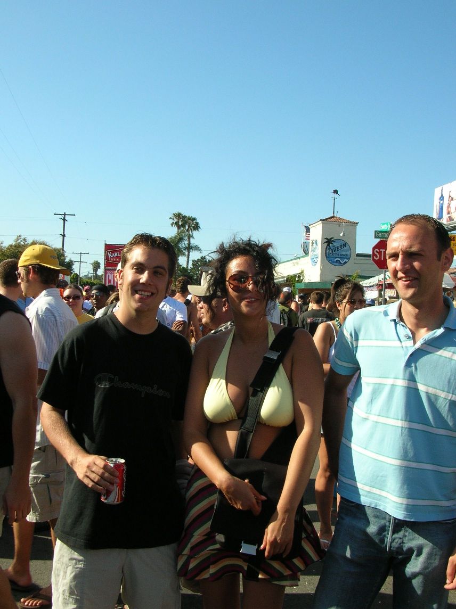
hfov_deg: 40.6
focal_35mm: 35
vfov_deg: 52.7
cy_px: 304
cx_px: 228
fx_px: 616
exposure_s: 1/212
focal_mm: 5.8
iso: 50
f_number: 5.6
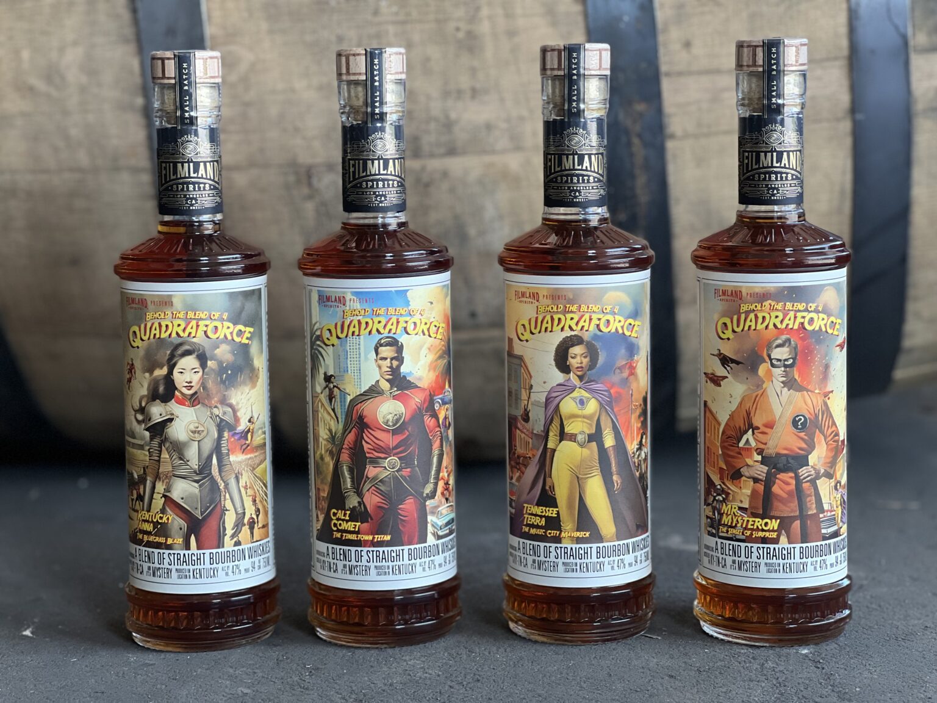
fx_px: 2084
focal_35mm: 77
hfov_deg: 25.3
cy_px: 352
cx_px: 468
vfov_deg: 19.1
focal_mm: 9
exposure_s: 1/120
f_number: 2.8
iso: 160
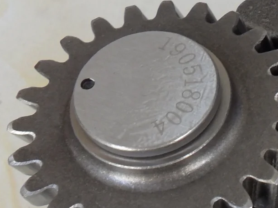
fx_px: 682
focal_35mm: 85
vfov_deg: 17.3
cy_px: 153
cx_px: 349
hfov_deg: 21.1
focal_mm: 4.9
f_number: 3.5
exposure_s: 1/30
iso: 100
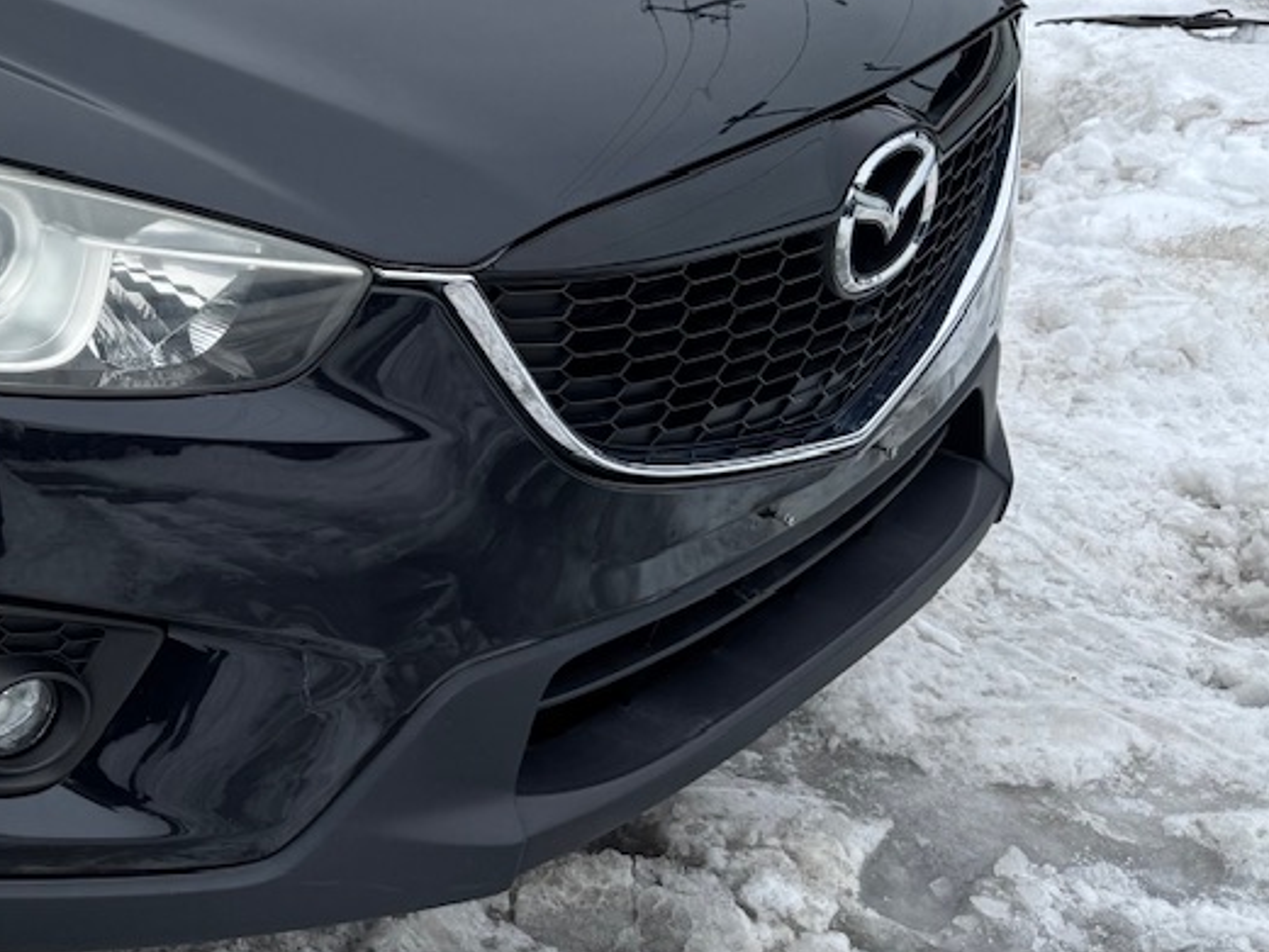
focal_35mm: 59
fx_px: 2163
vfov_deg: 24.5
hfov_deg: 29.0
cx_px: -188
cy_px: 234
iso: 80
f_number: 1.78
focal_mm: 6.76
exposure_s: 1/1818
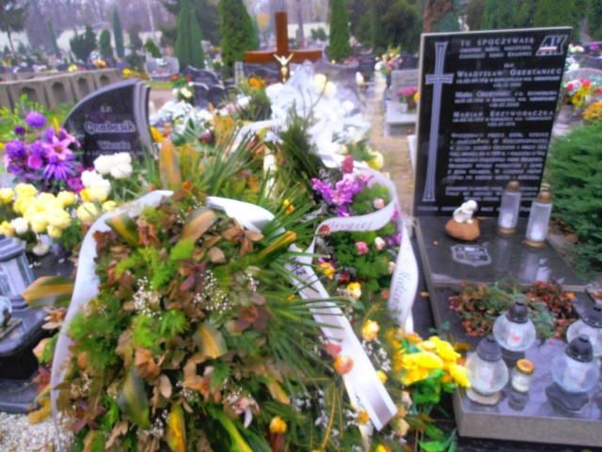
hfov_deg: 71.6
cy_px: 226
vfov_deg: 56.8
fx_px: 417
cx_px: 301
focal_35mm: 24
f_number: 3
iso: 80
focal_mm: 4.2
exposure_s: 1/40
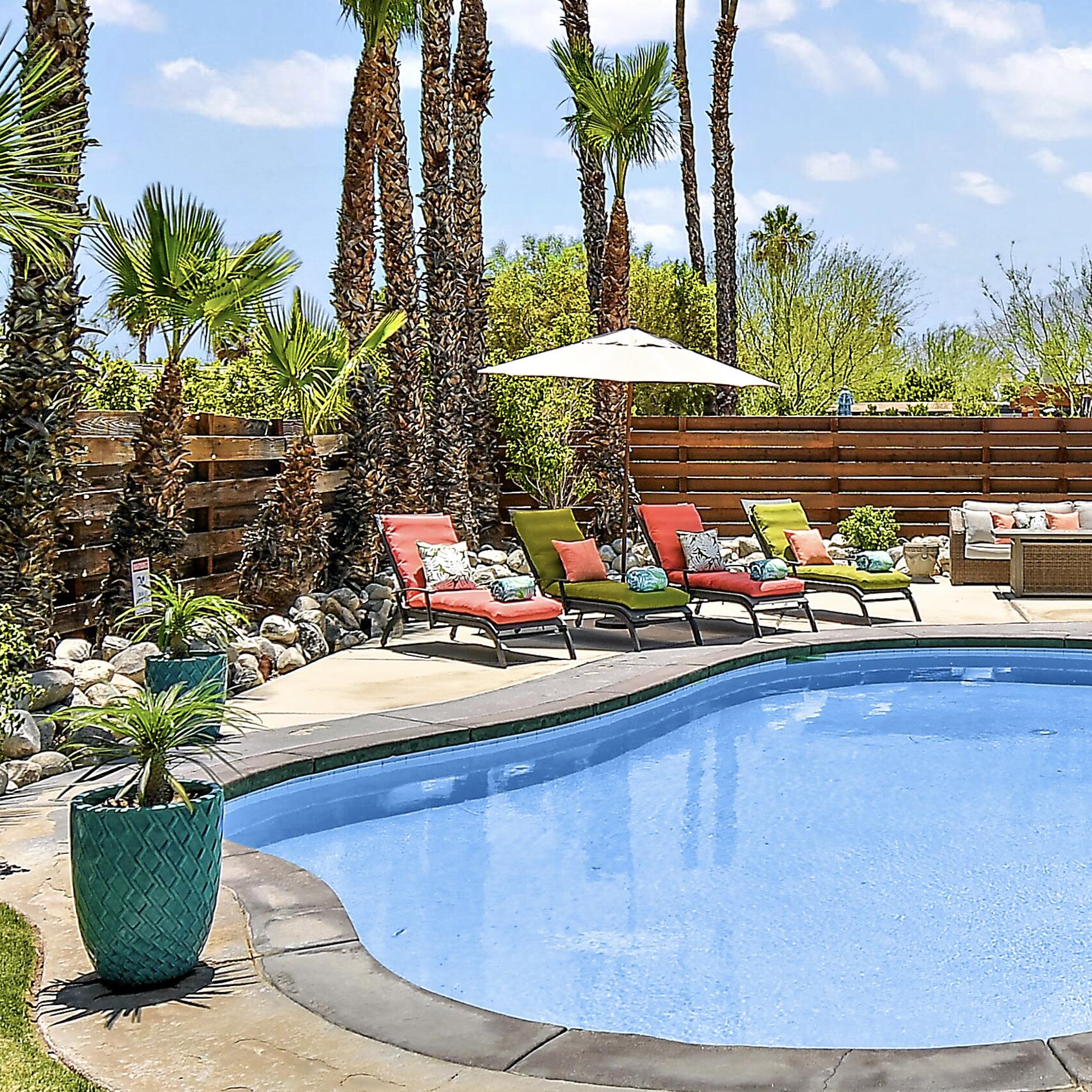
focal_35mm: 21
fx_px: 749
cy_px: 543
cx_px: 789
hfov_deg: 68.5
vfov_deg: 72.1
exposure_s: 1/800
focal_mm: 11
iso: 100
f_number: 5
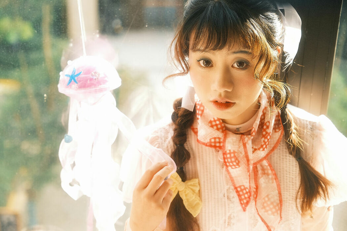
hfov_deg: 27.7
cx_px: 174
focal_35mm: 73
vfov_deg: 18.7
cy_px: 116
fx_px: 704
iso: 200
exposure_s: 1/125
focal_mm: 48.5
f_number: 2.8
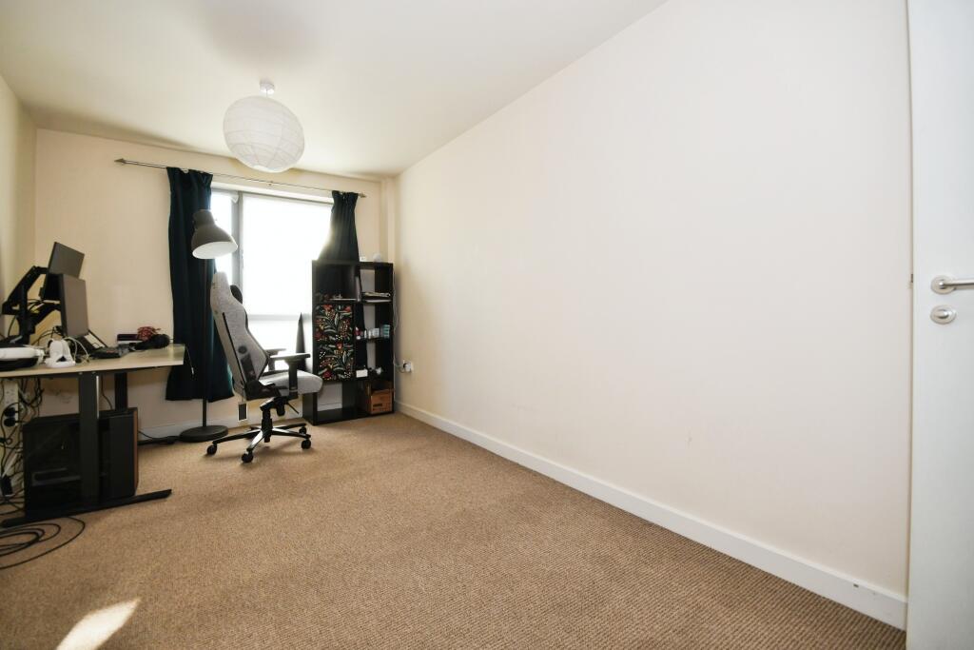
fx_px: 406
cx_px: 487
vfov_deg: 77.3
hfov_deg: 100.4
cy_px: 325
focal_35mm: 15
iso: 400
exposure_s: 1/60
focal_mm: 10
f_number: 8
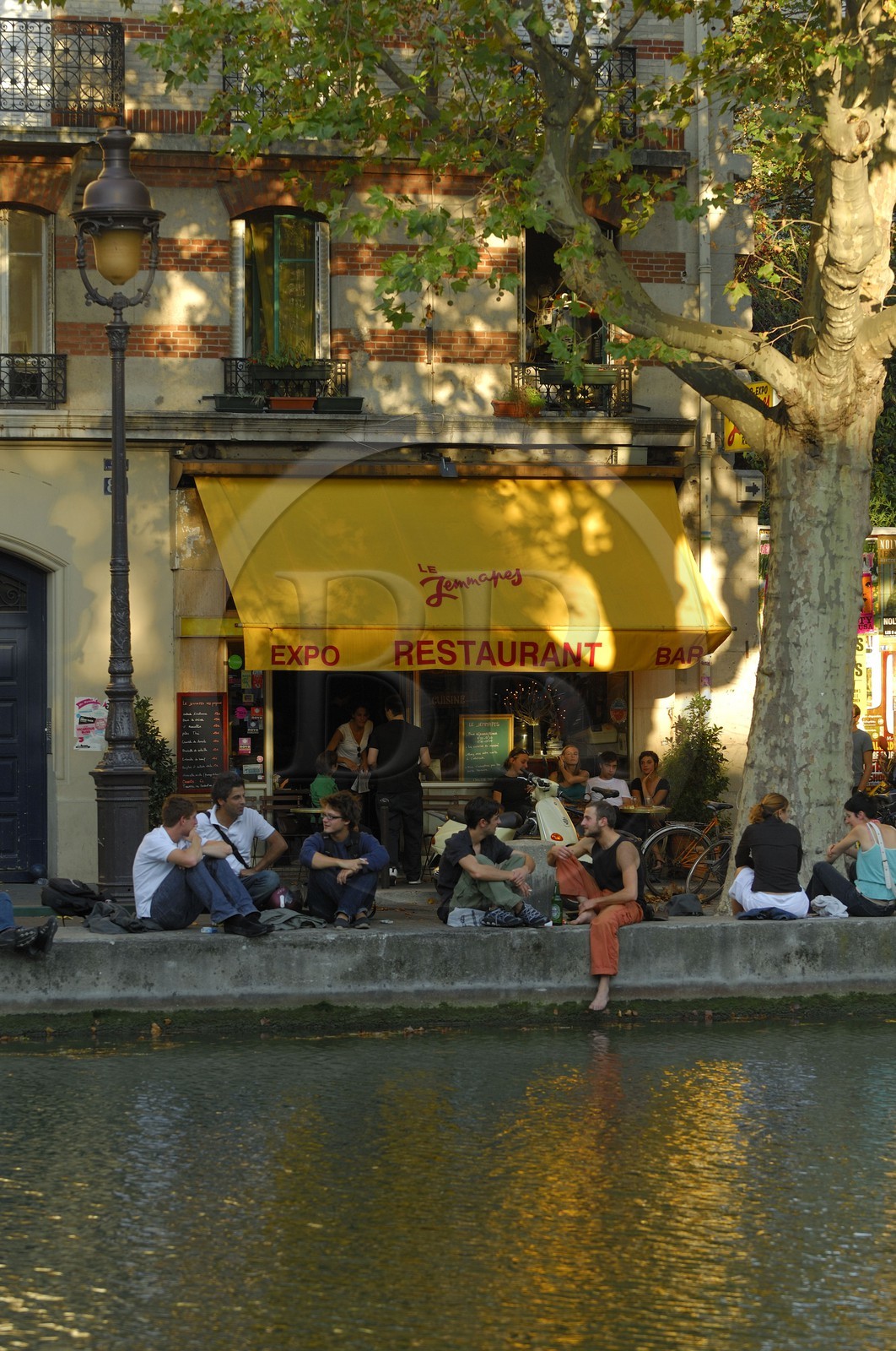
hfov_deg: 10.1
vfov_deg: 15.2
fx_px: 5055
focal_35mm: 135
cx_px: 448
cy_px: 676
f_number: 5
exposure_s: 1/100
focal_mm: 90
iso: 100
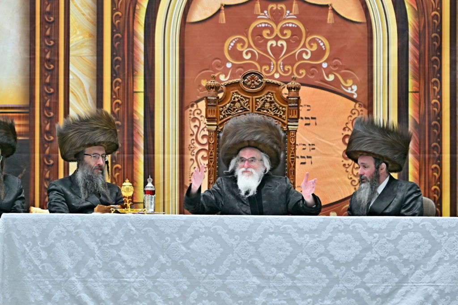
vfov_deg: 4.6
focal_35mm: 300
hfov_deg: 6.9
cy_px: 152
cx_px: 229
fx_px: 3815
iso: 250
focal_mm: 200
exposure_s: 1/400
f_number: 2.8
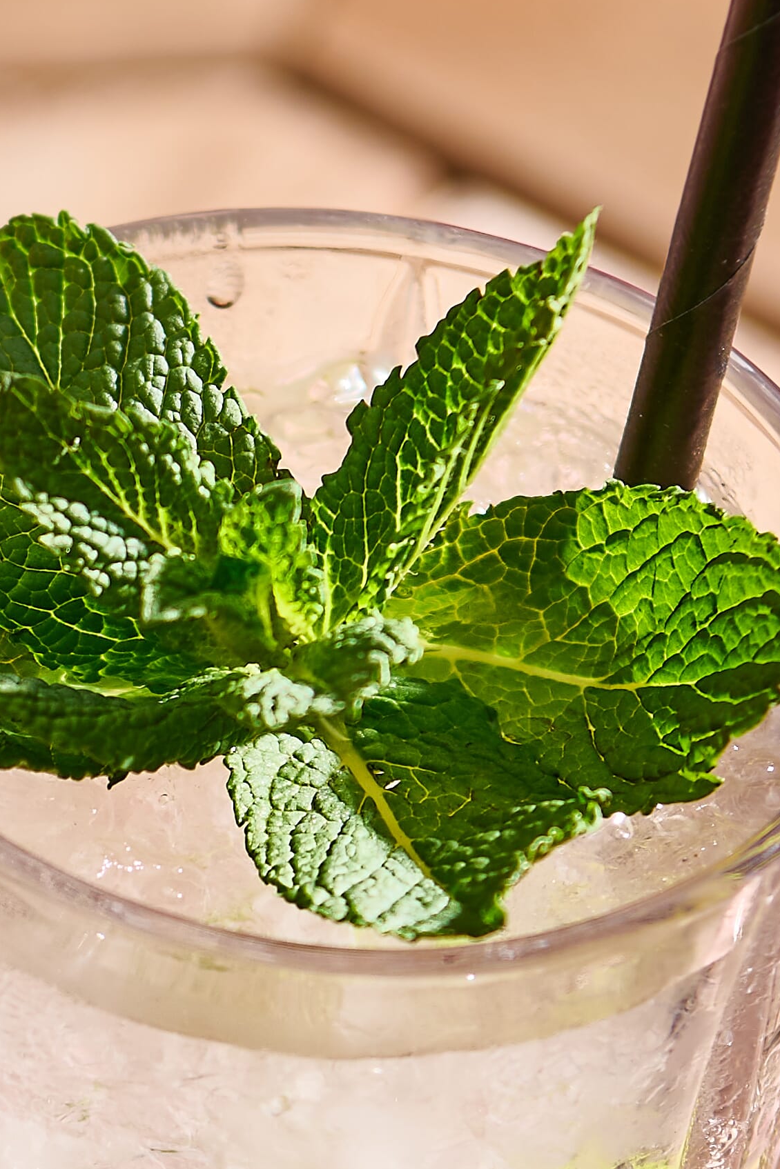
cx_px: -193
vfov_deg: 6.0
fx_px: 11082
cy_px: 1030
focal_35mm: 341
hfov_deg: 4.0
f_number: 4.5
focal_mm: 70
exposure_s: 1/200
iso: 64
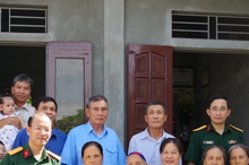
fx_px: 566
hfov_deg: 24.8
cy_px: 174
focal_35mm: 82
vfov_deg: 16.2
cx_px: 100
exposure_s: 1/125
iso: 200
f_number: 5.6
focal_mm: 24
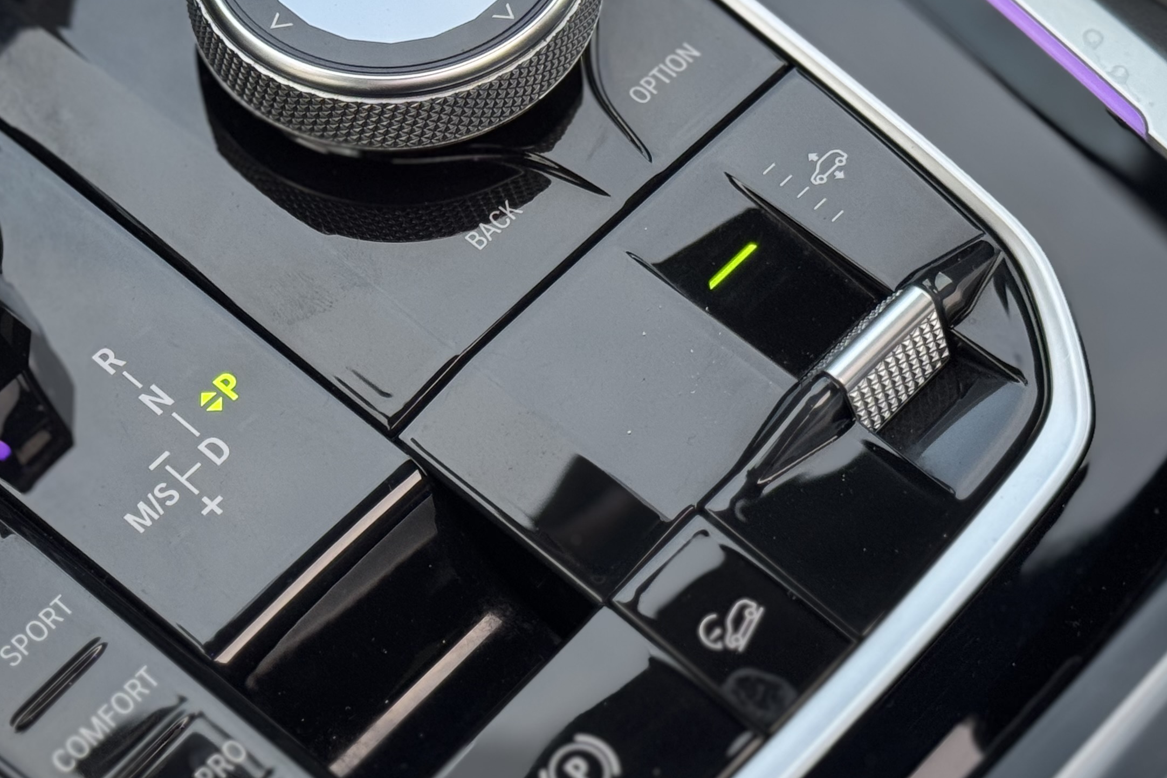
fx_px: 3015
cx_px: 349
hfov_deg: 21.8
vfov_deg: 14.7
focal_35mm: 93
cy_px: 253
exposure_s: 1/60
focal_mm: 6.76
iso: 100
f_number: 1.78
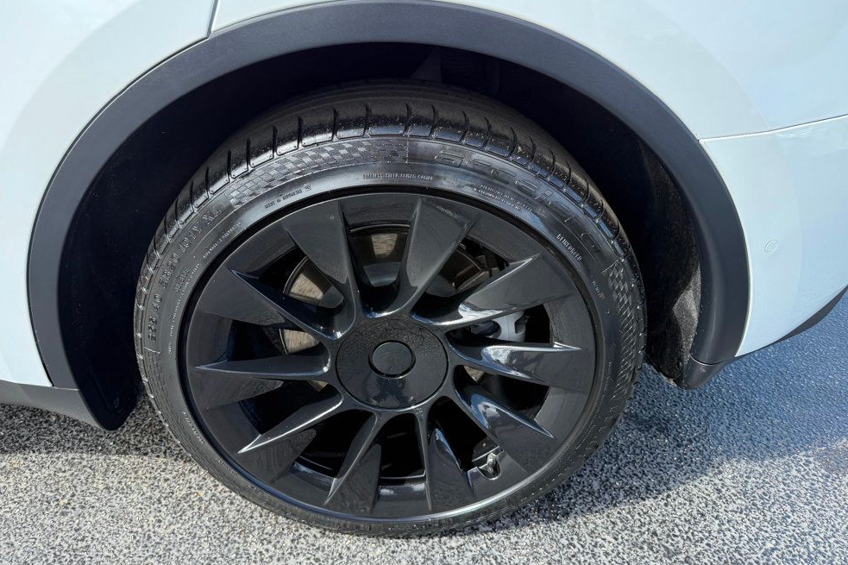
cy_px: 268
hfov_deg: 69.4
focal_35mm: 26
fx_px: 612
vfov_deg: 49.5
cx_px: 410
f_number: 1.78
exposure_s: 1/1174
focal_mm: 6.76
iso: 100
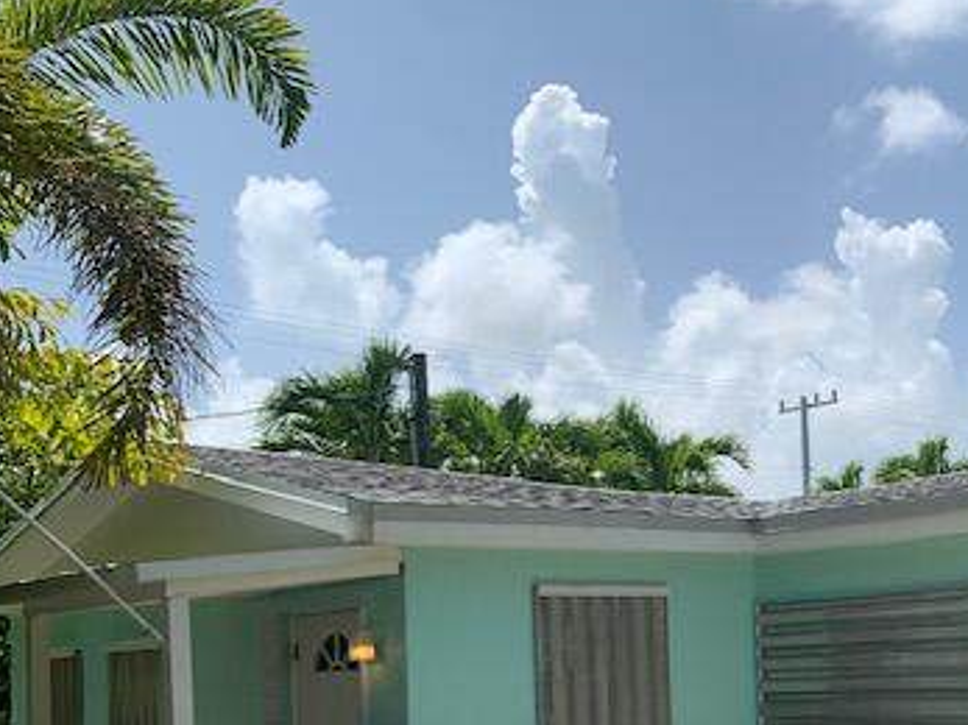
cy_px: 594
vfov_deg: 29.5
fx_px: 1342
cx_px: 868
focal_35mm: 48
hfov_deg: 37.2
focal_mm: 4.25
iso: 25
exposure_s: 1/3289
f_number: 1.8
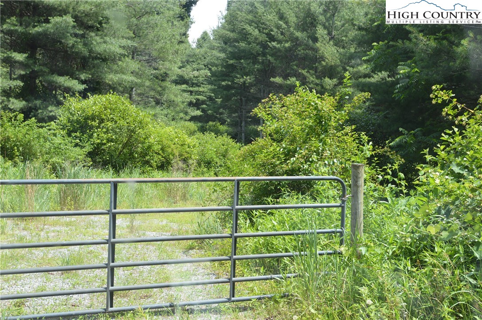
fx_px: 582
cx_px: 241
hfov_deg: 45.0
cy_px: 160
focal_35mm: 44
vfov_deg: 30.8
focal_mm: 29
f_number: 5.6
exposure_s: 1/125
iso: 110
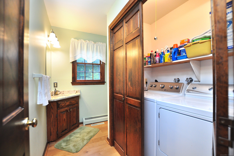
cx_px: 117
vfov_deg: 77.2
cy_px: 78
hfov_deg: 100.5
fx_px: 97
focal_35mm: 15
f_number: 3.5
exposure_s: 1/80
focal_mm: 10
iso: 500
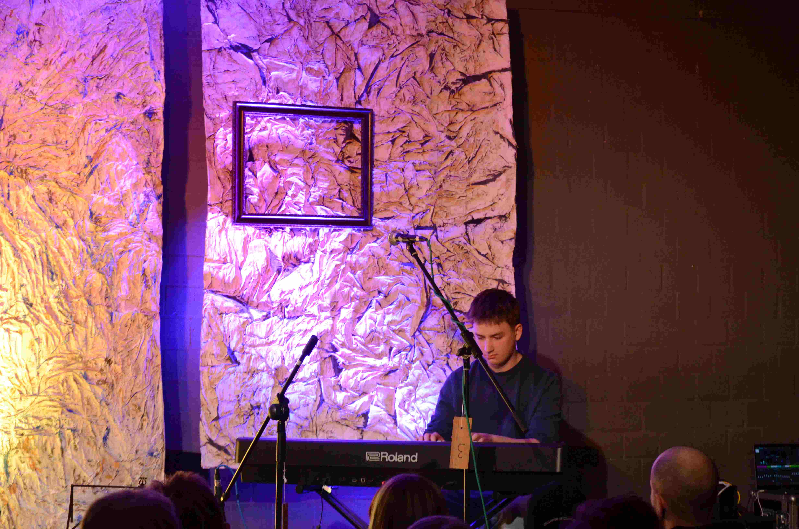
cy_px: 264
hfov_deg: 24.7
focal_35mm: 82
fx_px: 1827
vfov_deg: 16.5
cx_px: 400
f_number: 5.6
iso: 3200
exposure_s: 1/80
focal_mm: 55
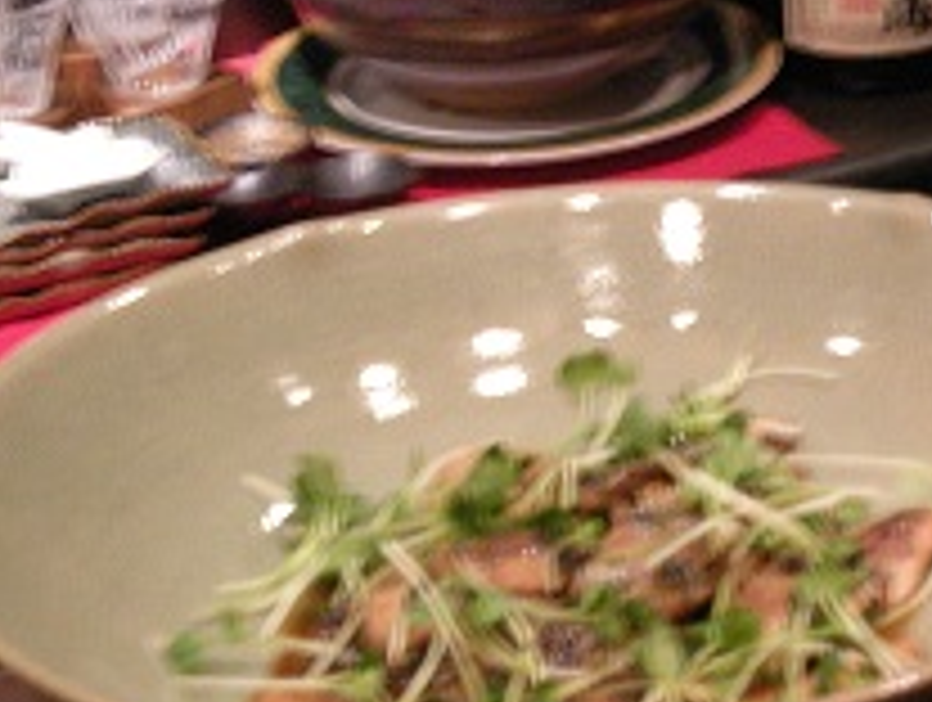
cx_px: 860
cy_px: 108
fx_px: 3695
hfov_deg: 14.2
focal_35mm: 137
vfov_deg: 10.8
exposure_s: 1/3
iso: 400
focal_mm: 12.3
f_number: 4.6
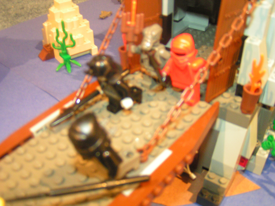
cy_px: 103
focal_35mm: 38
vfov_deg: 37.7
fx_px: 302
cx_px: 138
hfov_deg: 49.0
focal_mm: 5.8
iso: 200
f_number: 2.8
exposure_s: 1/1.3
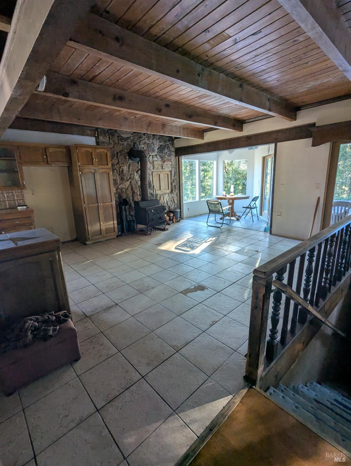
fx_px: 216
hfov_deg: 78.3
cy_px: 233
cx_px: 176
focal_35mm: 16
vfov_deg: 94.4
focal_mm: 2.35
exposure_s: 1/43.6
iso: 96
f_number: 2.2
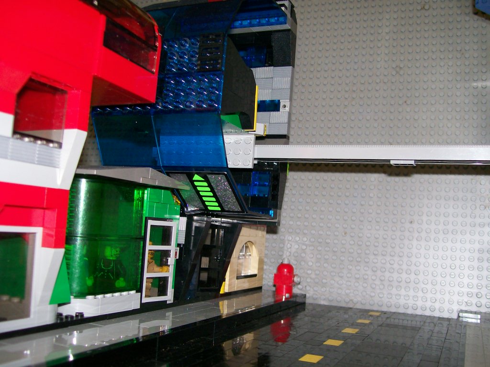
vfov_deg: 39.7
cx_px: 245
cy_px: 184
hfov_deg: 51.4
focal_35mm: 36
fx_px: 510
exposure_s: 1/64
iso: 80
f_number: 2.7
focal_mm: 6
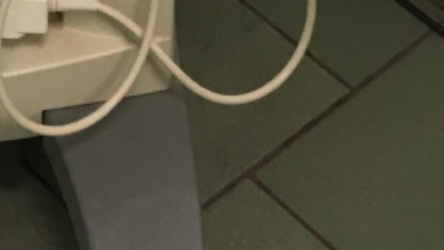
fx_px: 1601
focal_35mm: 136
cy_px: -591
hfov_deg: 15.2
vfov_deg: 7.4
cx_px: -102
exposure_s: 1/33
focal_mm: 4.15
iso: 64
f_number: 2.2
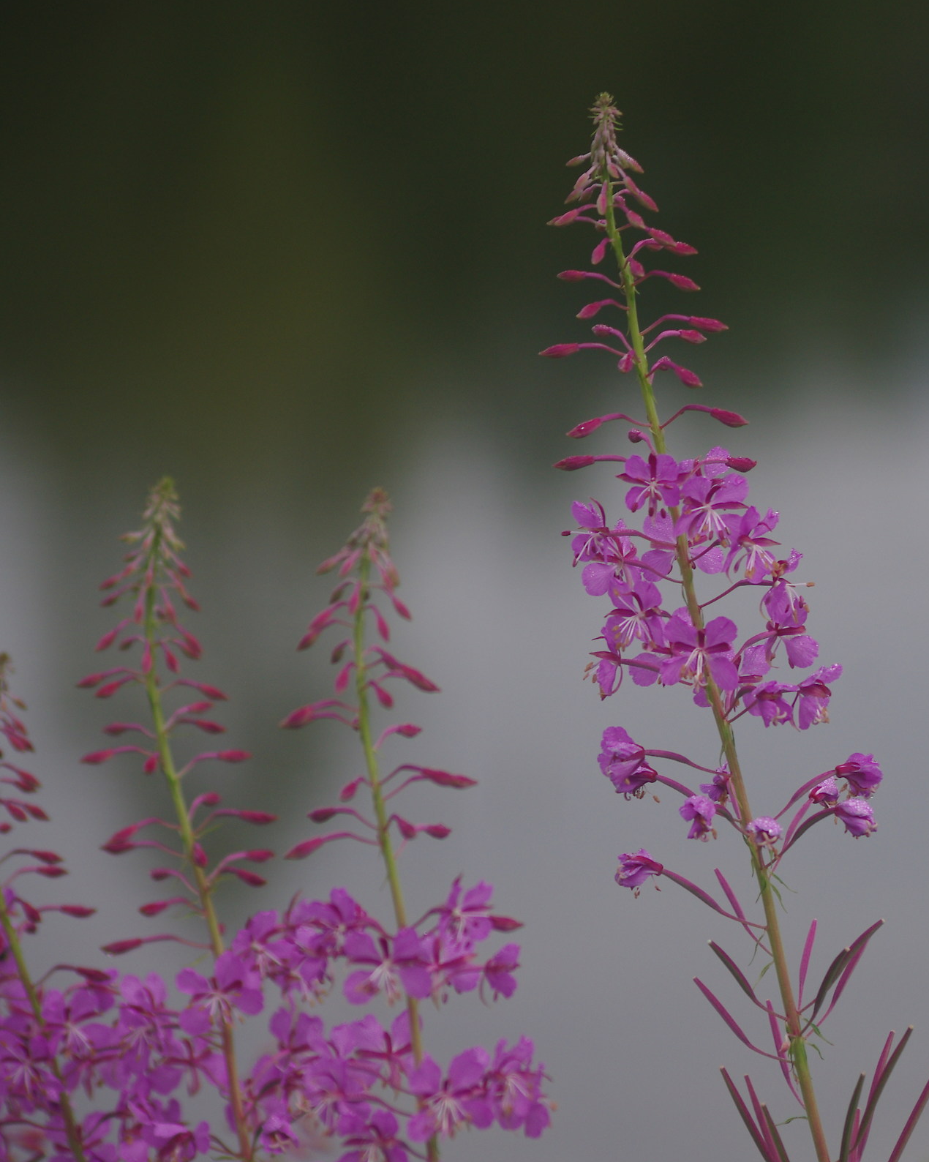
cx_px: 854
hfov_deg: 5.5
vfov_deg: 6.9
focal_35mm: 282
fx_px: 9694
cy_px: 581
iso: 200
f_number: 4
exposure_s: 1/320
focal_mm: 133
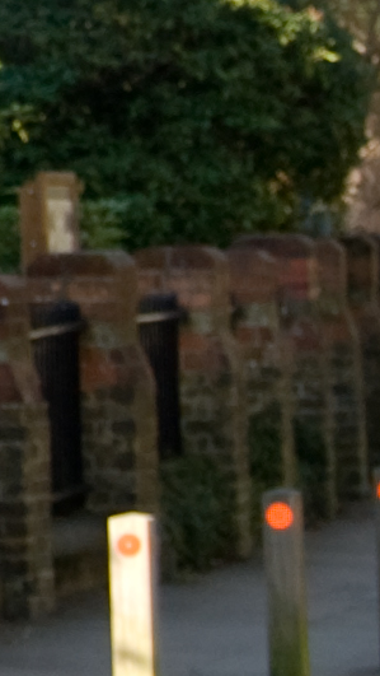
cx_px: -1676
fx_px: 6981
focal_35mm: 390
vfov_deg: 5.5
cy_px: -339
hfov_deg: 2.9
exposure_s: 1/125
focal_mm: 34
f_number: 4.5
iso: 125
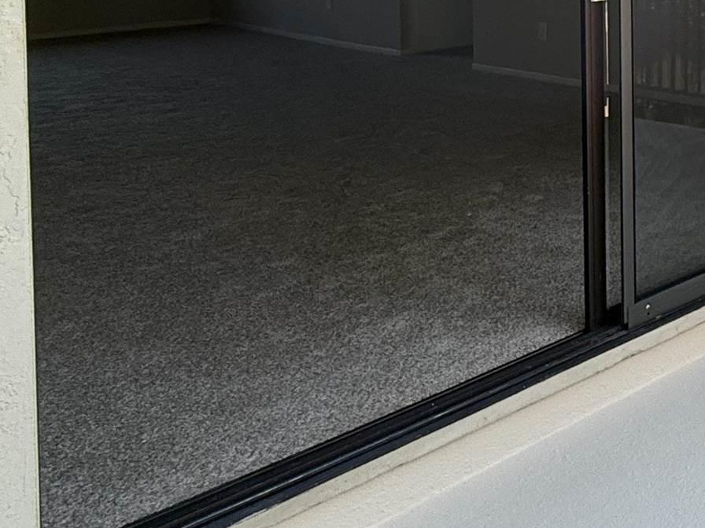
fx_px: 978
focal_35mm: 48
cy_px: -78
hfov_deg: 28.4
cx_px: 1020
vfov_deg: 27.3
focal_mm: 2.22
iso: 50
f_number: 2.2
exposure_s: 1/142
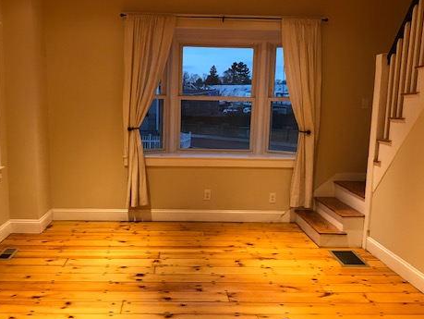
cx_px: 188
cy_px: 190
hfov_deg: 47.7
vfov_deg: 36.7
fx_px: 478
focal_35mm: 39
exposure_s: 1/24
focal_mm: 3.99
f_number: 1.8
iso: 40
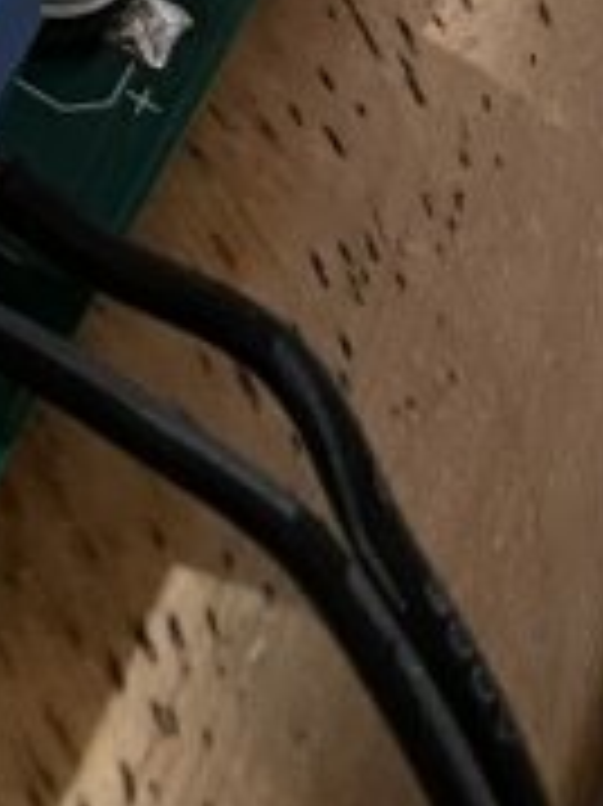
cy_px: -1038
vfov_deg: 11.0
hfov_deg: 8.4
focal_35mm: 155
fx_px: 3604
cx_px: -1040
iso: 500
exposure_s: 1/25
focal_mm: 4.2
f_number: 1.6
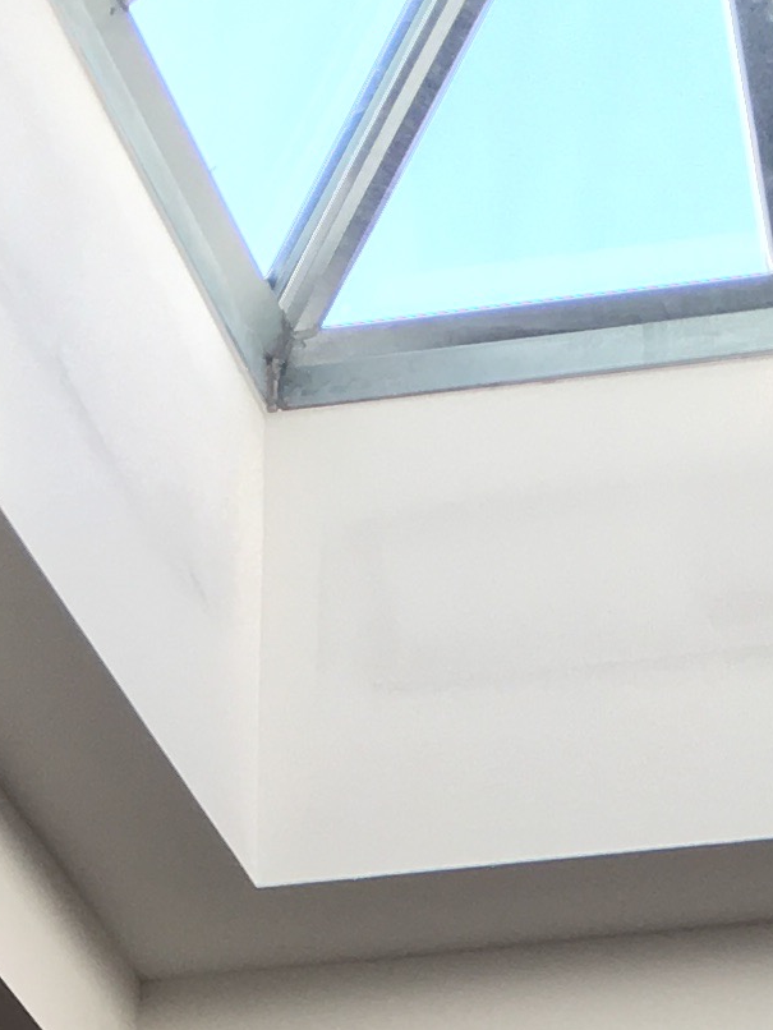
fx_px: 4315
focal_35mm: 145
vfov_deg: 12.4
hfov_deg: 10.2
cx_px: 668
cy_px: 1863
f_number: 2.2
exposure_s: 1/120
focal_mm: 4.15
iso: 32
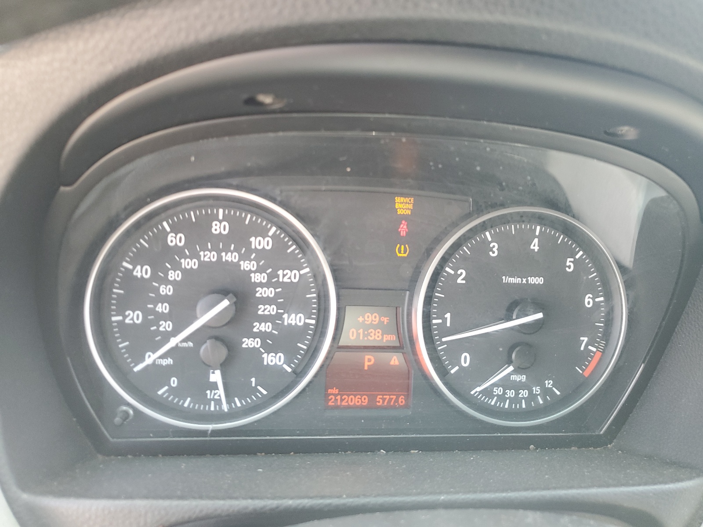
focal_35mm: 26
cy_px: 264
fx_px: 528
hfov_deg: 67.3
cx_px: 352
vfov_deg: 53.1
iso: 83
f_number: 1.5
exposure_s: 1/60.2
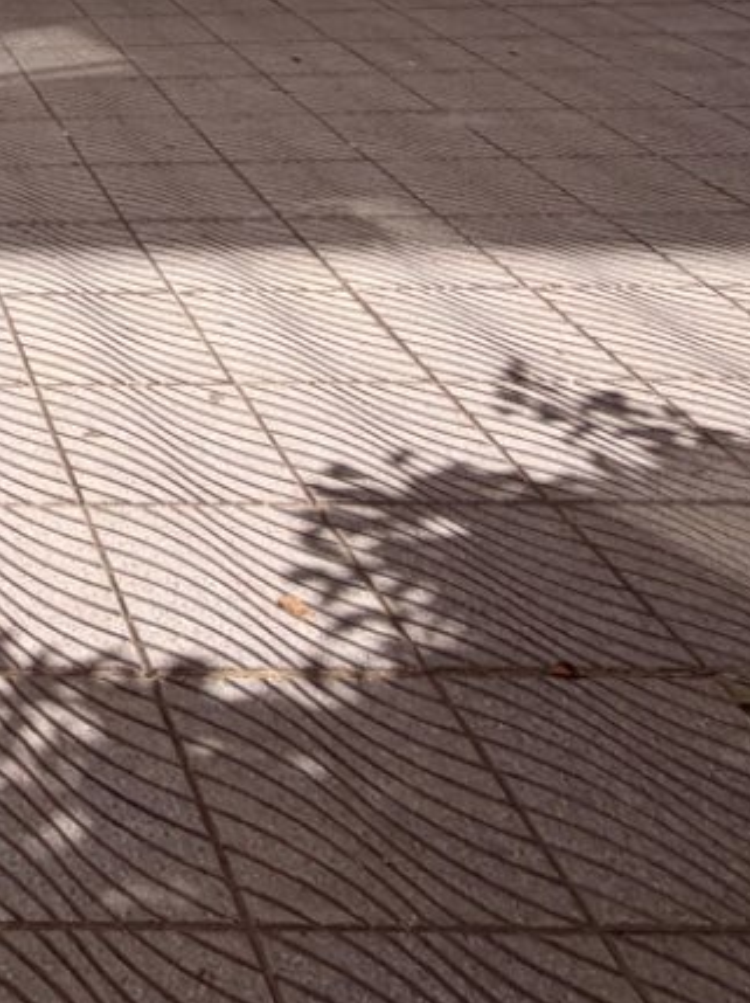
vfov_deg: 27.0
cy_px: -512
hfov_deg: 24.4
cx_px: -314
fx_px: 1418
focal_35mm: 49
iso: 25
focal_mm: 2.22
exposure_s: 1/770
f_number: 2.2
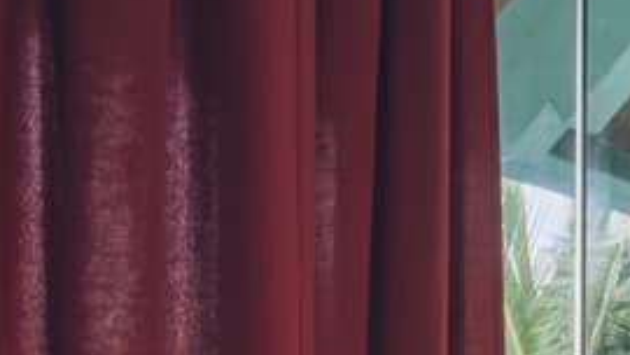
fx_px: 3108
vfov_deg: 5.9
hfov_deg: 11.1
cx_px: 968
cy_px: 1220
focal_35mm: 186
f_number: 16
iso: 400
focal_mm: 16
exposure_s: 1/10
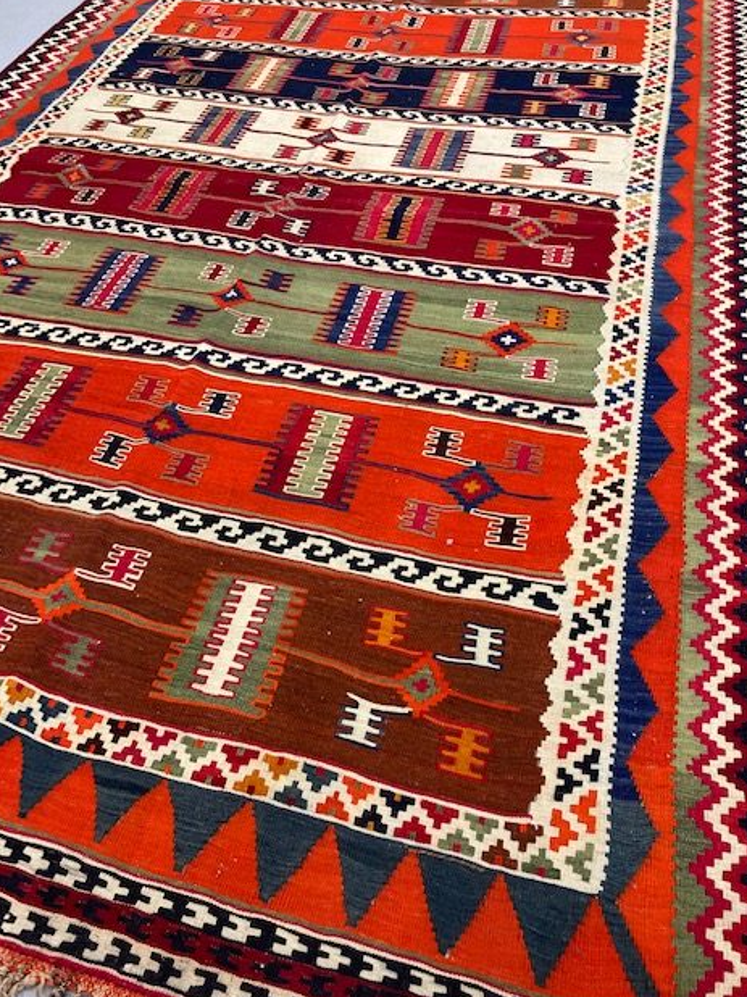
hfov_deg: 48.2
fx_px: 835
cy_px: 495
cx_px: 384
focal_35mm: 29
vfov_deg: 61.7
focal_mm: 3.99
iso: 125
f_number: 1.8
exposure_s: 1/50
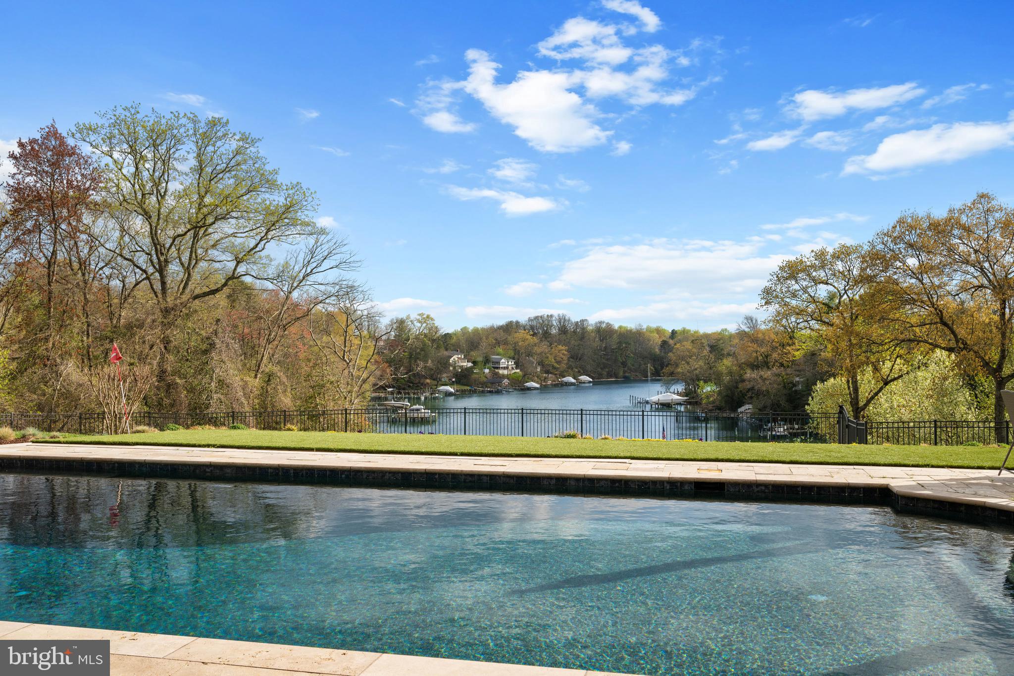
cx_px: 507
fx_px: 845
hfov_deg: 61.9
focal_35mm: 30
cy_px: 338
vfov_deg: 43.6
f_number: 9
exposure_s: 1/160
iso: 250
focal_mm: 30
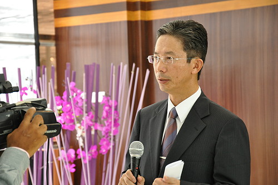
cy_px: 92
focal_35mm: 128
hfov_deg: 16.1
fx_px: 983
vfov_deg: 10.7
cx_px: 139
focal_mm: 85
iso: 1250
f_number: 5.6
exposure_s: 1/60
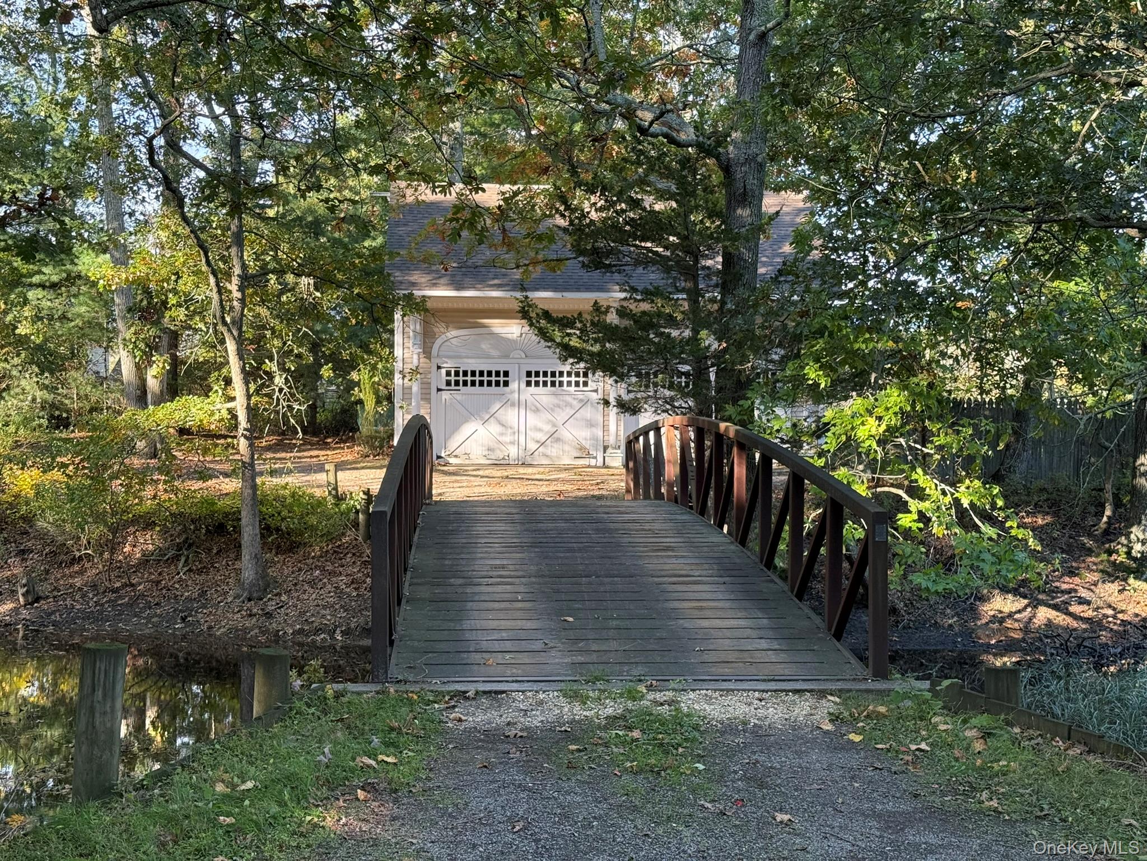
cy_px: 430
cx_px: 574
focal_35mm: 48
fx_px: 1590
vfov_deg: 30.3
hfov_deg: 39.7
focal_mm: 6.76
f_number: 1.78
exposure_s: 1/193
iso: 100
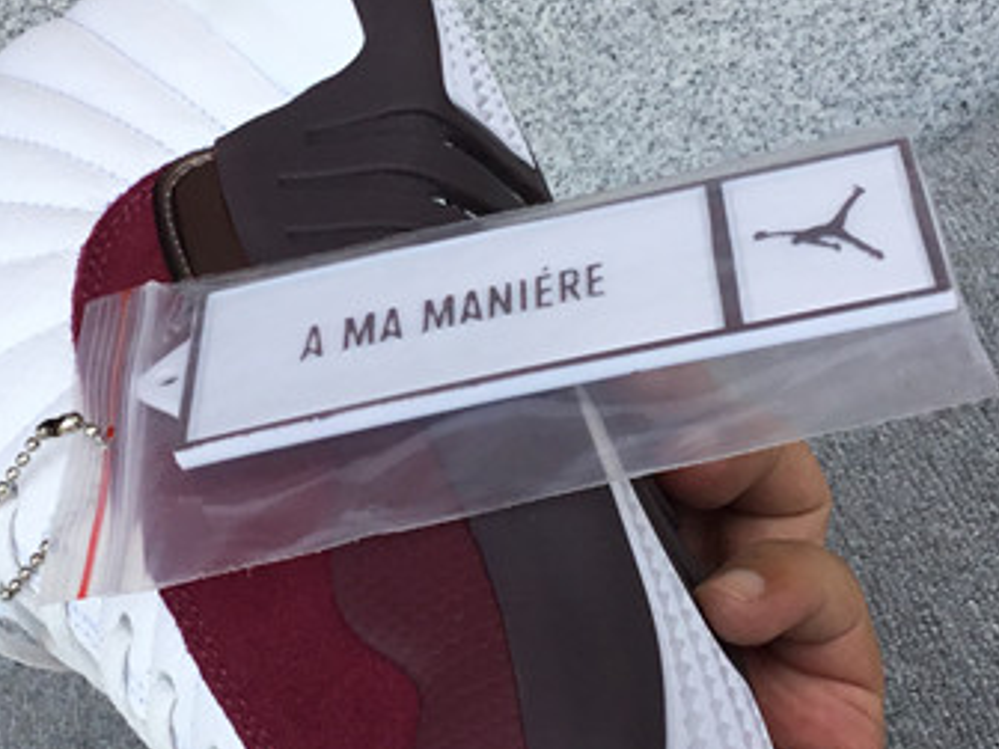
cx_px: 398
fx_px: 2395
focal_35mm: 83
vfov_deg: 17.8
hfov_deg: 23.5
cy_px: 394
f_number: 2.4
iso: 25
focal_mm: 3.3
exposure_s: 1/255
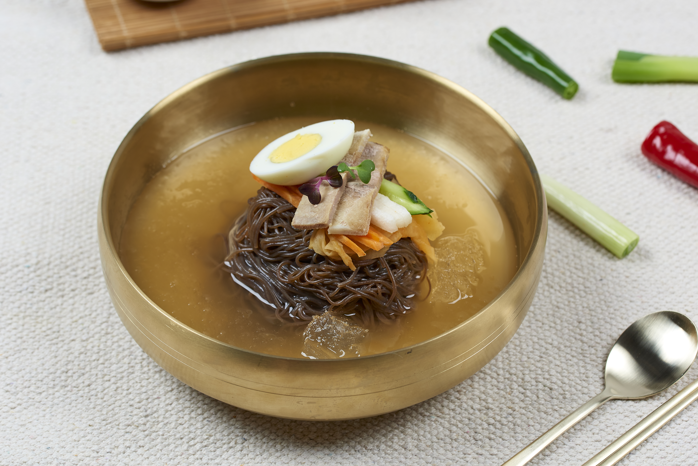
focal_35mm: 90
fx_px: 1745
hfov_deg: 22.6
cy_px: 233
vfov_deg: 15.2
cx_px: 349
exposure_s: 1/160
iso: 250
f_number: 6.3
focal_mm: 90
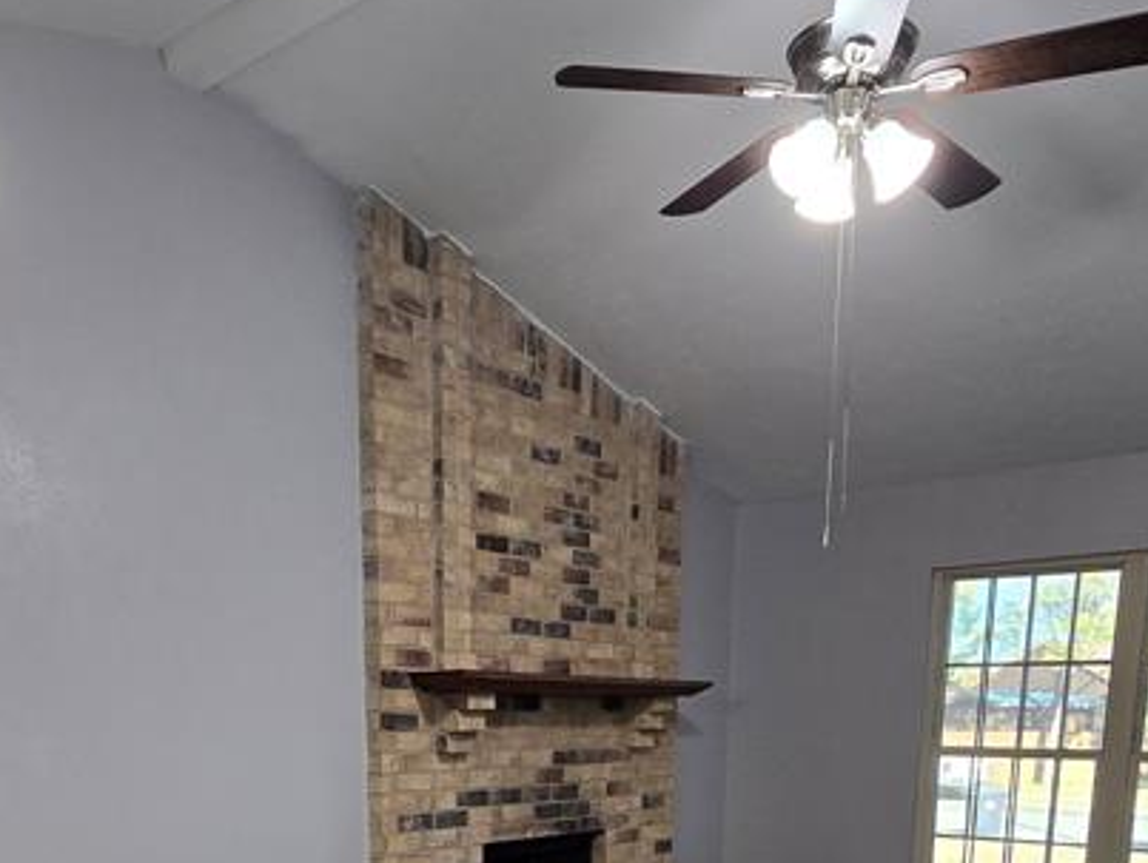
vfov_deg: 36.2
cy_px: 960
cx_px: 476
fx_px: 1095
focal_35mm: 33
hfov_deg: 55.0
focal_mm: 2.2
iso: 160
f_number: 2.2
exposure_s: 1/60
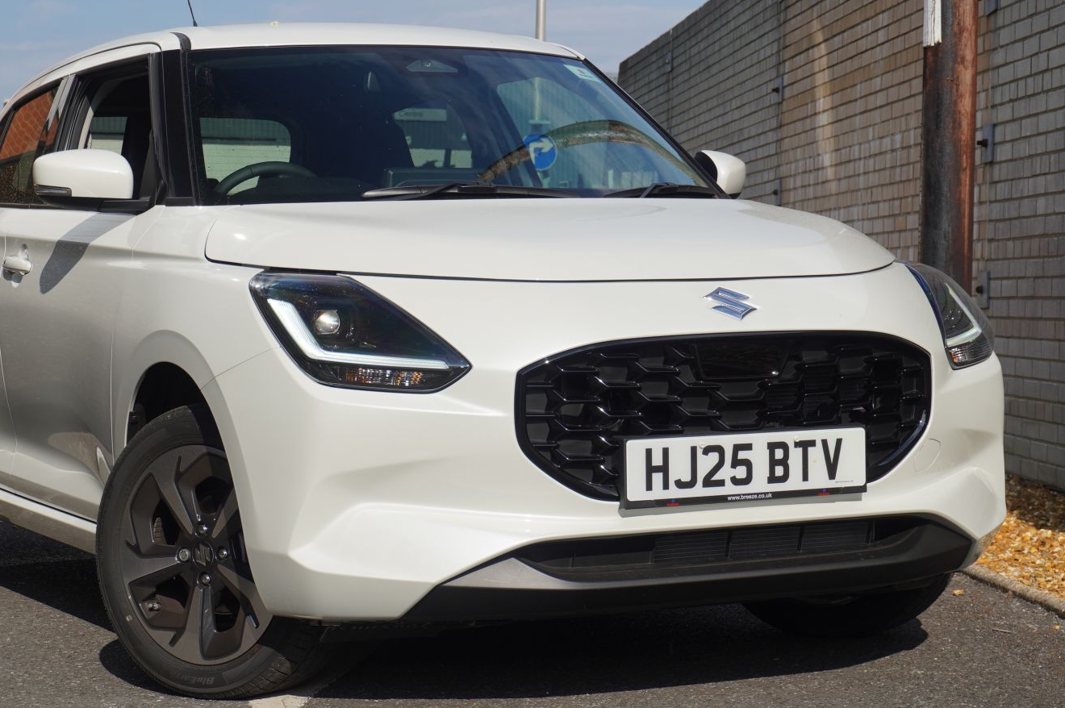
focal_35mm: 80
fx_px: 2365
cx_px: 453
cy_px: 363
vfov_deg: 17.0
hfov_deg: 25.4
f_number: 6.7
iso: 100
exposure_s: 1/250
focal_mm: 44
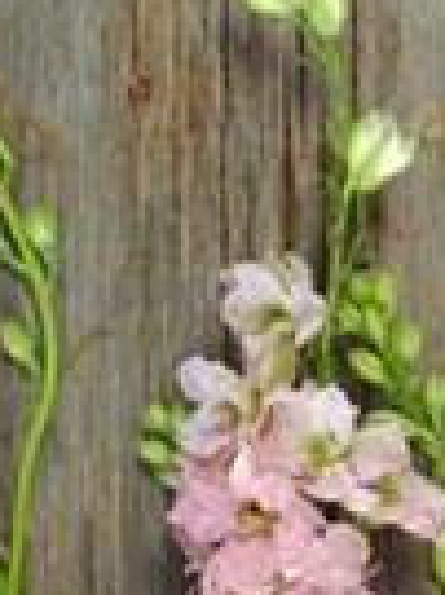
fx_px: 3228
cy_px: 677
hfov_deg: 7.8
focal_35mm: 188
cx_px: -18
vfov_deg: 10.4
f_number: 4
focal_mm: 6.7
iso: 400
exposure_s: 1/25
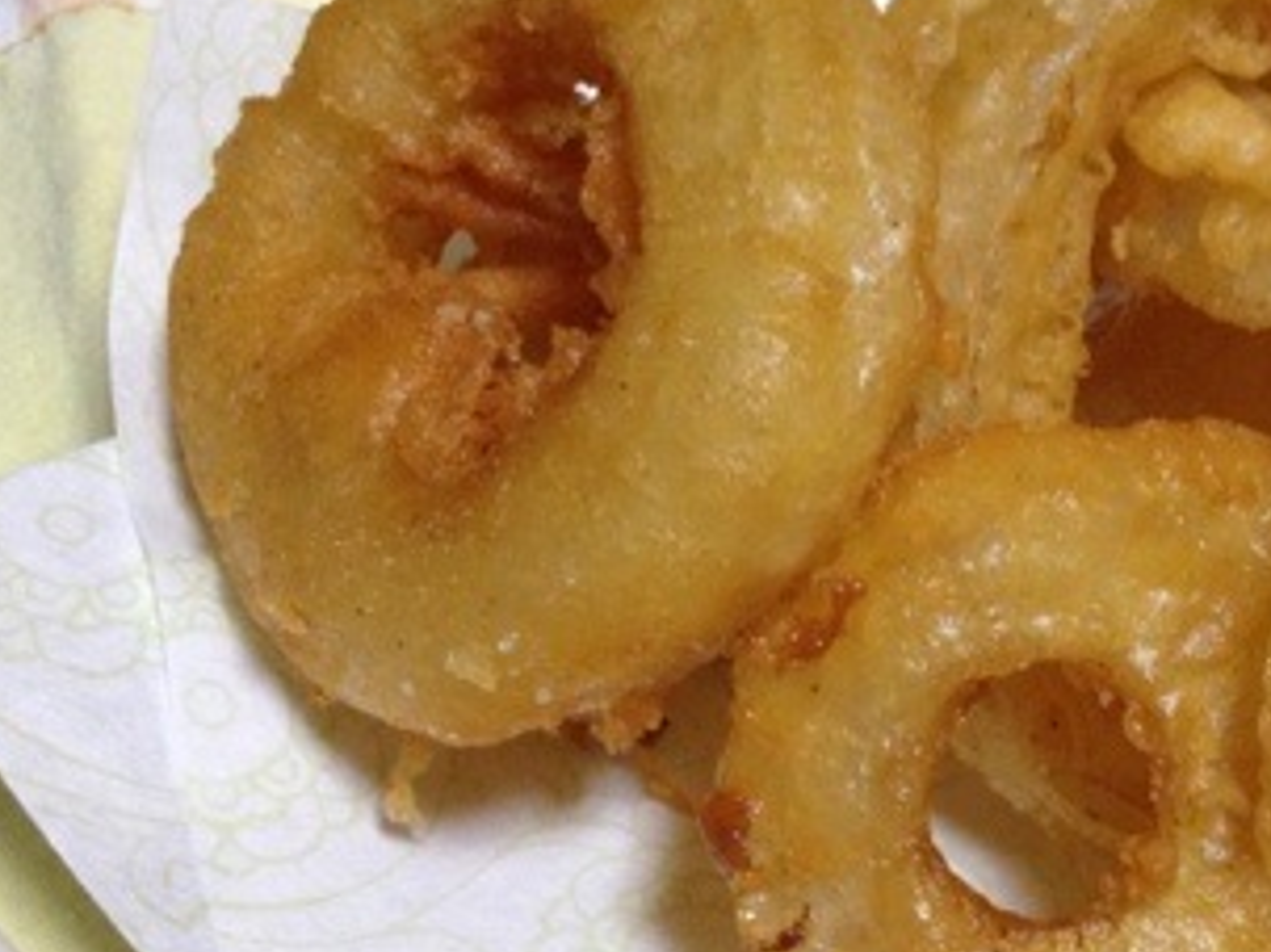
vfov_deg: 19.9
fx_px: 2716
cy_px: 520
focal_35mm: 74
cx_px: 1044
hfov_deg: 25.8
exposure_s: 1/20
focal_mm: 4.28
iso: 250
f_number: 2.4
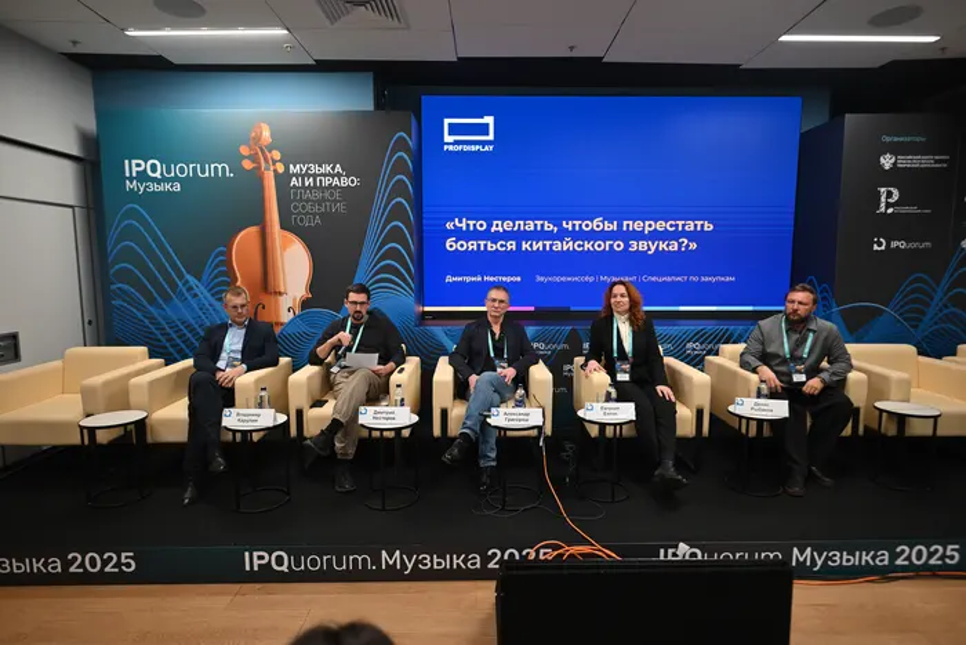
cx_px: 483
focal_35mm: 20
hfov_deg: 84.0
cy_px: 322
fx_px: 537
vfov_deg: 62.0
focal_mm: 20
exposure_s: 1/200
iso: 800
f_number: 2
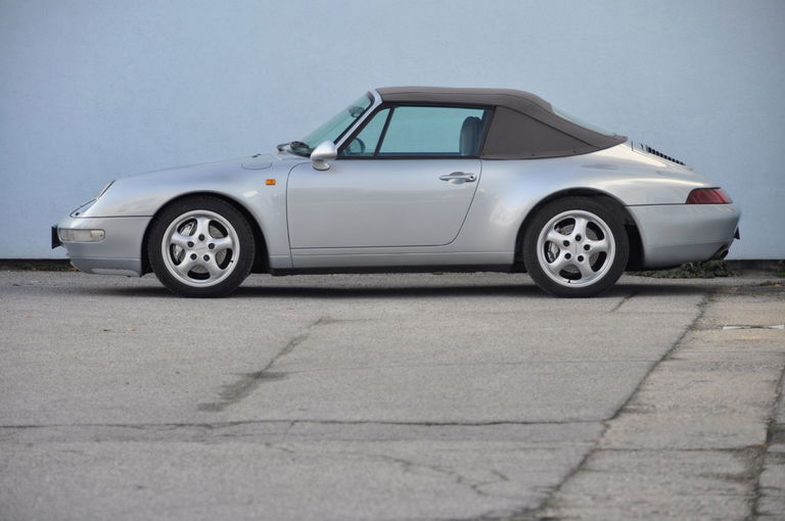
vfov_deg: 8.7
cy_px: 260
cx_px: 392
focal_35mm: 158
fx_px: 3430
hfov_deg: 13.1
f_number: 5.6
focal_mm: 105
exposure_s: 1/125
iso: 500
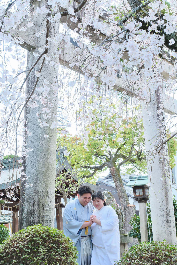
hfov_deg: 27.0
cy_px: 132
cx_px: 88
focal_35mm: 50
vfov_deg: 39.6
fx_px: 369
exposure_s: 1/125
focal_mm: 33
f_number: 7.1
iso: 800
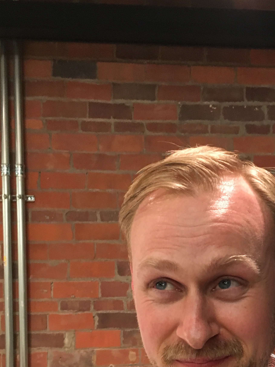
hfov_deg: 29.8
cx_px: 204
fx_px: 508
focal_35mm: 48
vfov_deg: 38.1
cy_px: 298
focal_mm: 4.15
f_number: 2.2
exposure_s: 1/30
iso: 200
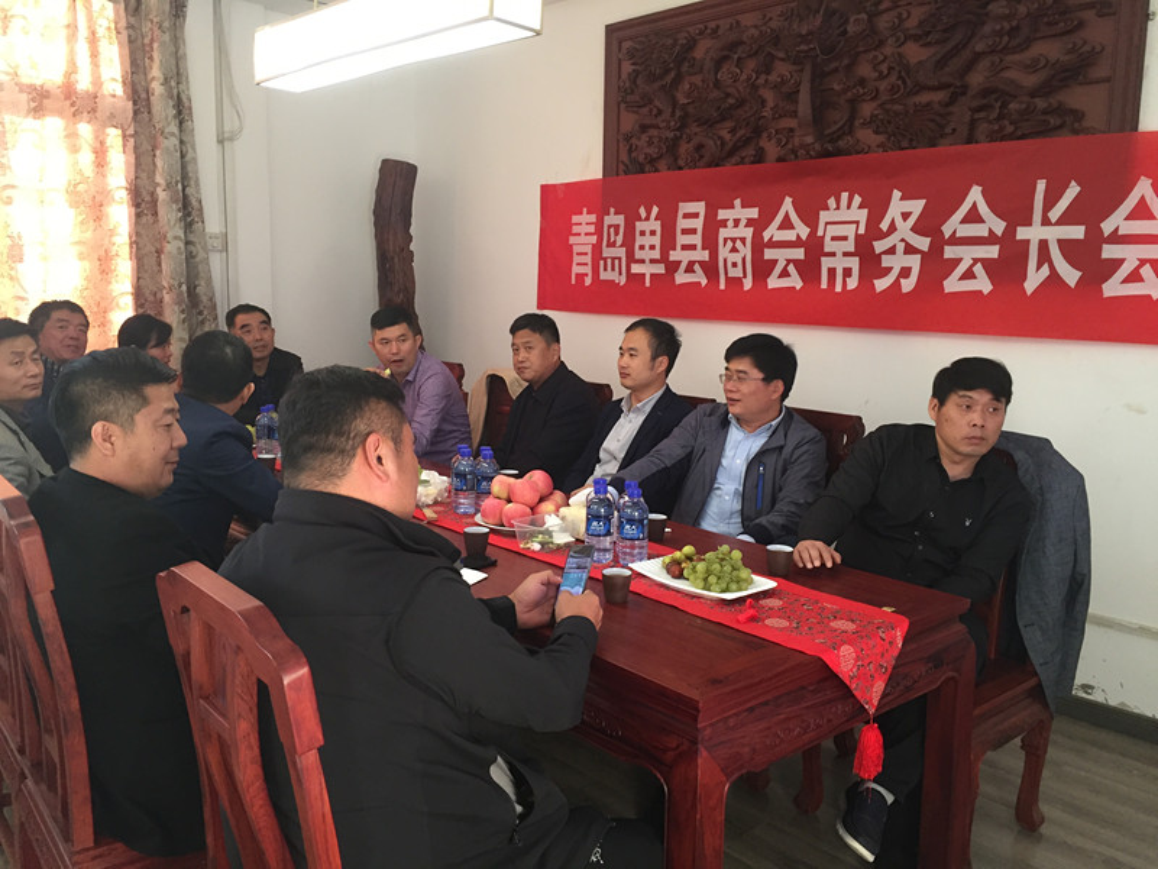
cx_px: 579
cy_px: 434
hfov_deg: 61.7
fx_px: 970
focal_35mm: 29
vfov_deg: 48.2
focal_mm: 4.15
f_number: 2.2
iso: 160
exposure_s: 1/33
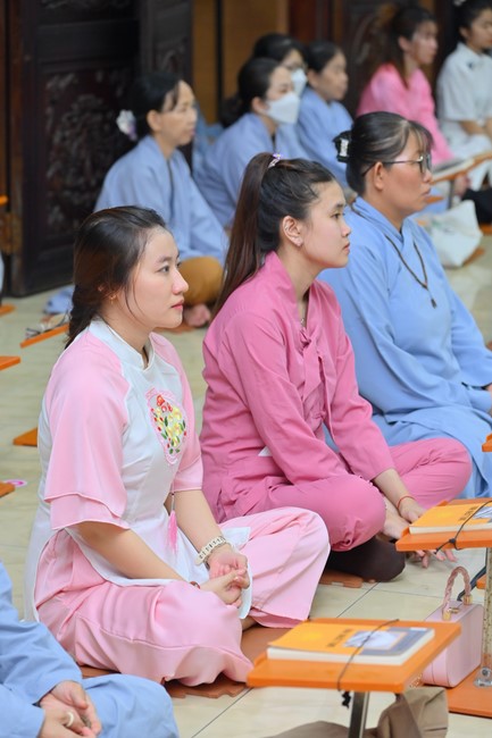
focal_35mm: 120
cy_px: 369
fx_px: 2461
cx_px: 246
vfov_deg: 17.1
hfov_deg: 11.4
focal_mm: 120
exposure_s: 1/80
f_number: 5
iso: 1600
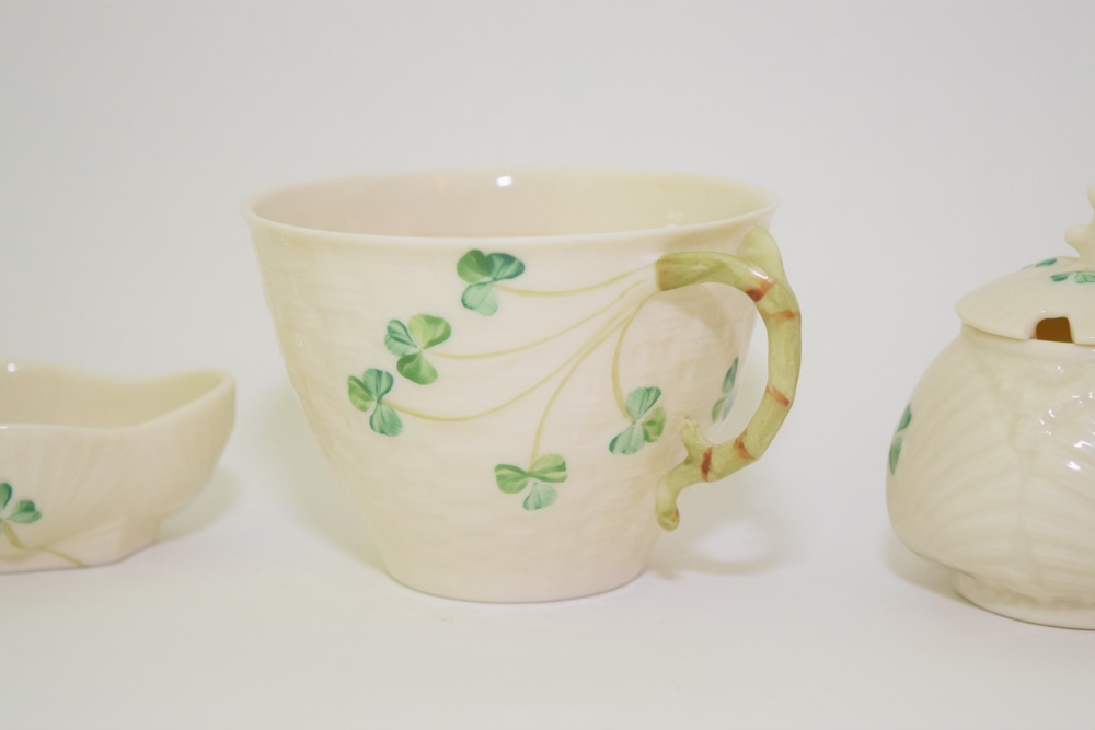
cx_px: 548
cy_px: 365
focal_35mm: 82
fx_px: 2510
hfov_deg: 24.6
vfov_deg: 16.6
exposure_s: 1/60
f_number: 5.6
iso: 1250
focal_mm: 55
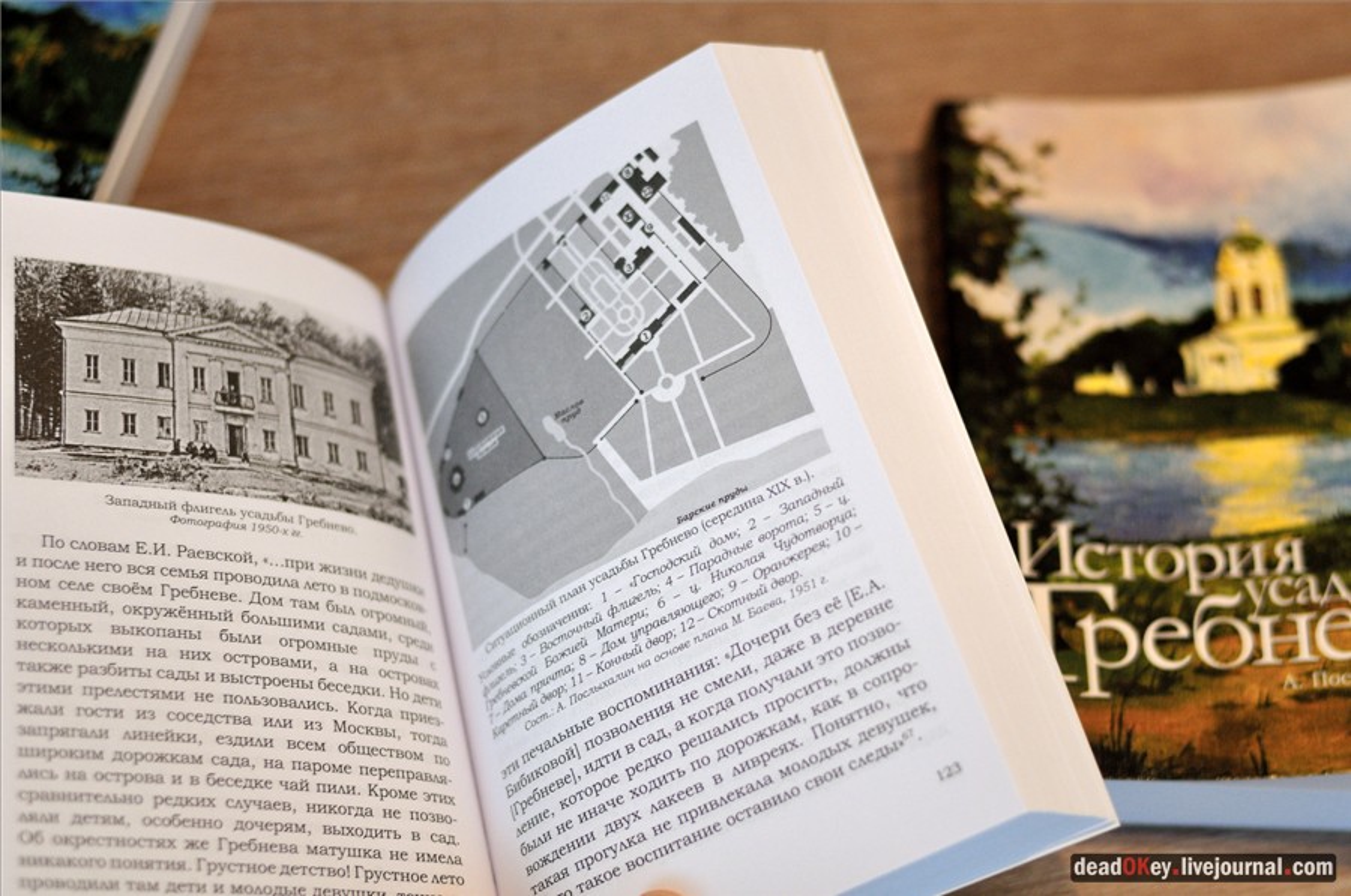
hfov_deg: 27.0
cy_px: 448
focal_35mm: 75
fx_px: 2810
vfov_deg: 18.1
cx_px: 676
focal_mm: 50
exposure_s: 1/125
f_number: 2.2
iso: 500
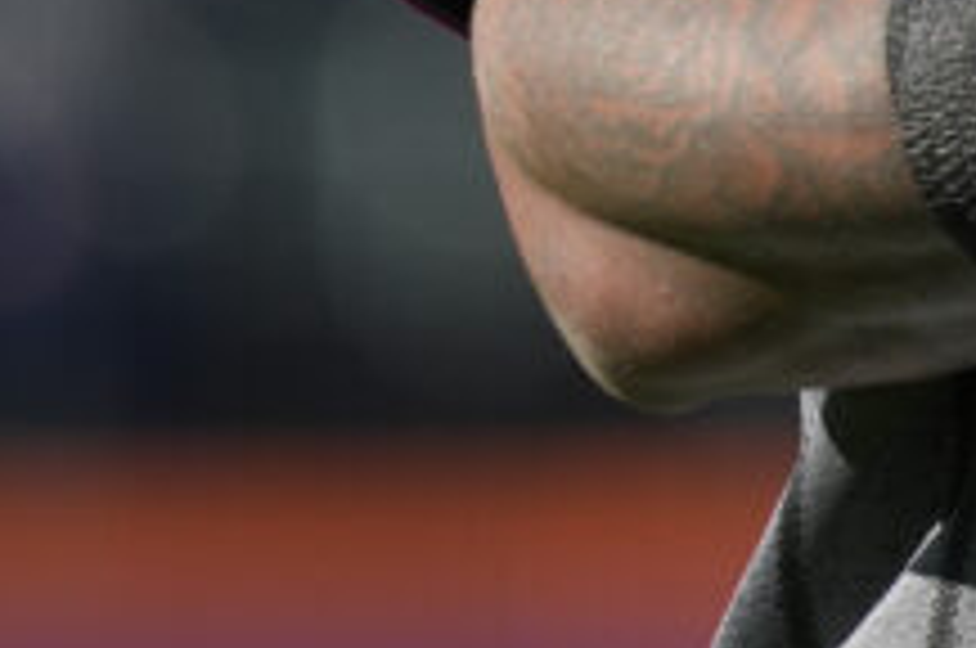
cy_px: -1010
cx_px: 1547
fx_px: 73280
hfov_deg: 0.8
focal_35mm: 2707
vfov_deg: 0.5
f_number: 6.3
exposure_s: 1/2000
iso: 640
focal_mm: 481
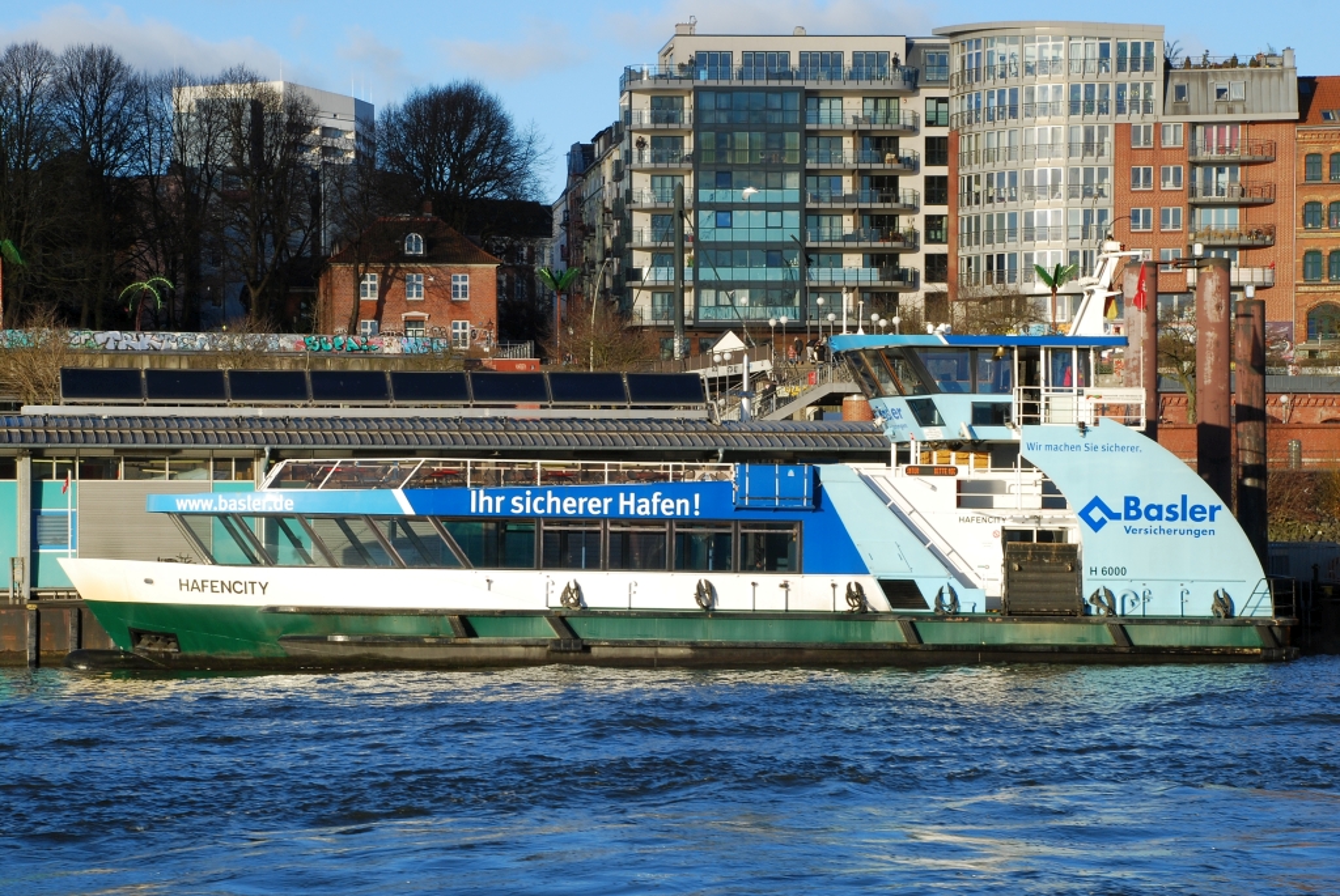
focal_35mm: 99
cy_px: 448
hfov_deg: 20.6
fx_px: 3689
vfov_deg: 13.9
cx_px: 670
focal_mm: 66
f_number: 10
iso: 200
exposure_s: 1/200
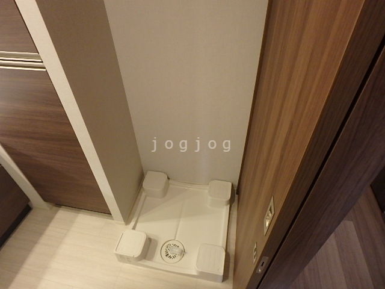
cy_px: 144
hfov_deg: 79.0
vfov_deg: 63.4
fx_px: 234
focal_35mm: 21
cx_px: 192
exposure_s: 1/30
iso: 500
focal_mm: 3.7
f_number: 3.5
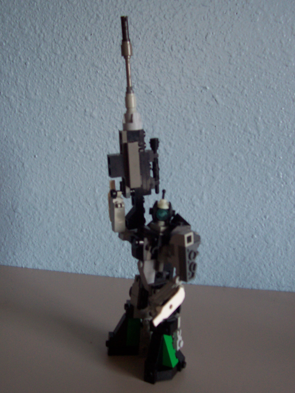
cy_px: 196
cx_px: 148
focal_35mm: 37
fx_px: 420
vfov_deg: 50.1
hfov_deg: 38.7
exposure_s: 1/30
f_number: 2.8
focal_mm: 5.6
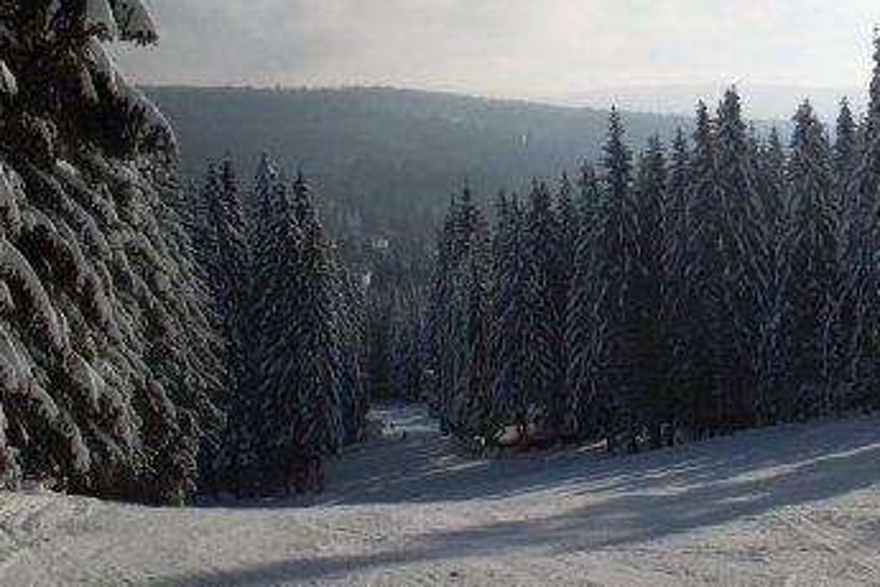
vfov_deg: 24.5
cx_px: 528
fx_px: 1344
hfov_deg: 36.1
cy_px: 207
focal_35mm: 55
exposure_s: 1/750
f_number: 8.4
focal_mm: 6.3
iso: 80
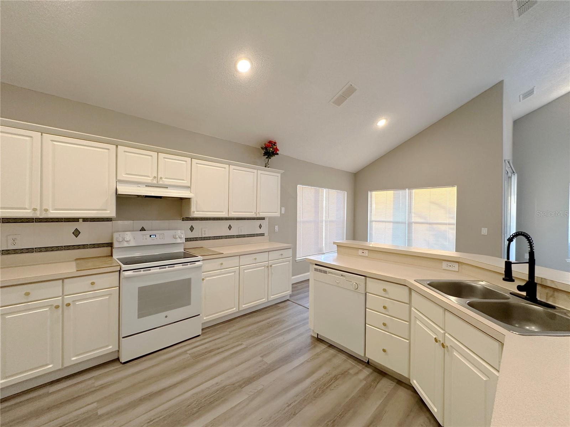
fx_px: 231
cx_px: 285
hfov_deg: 102.1
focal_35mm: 14
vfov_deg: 85.7
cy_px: 214
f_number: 2.2
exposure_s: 1/60
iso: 160
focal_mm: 2.22
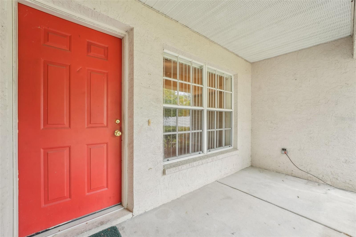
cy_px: 118
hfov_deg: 104.3
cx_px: 178
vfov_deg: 81.2
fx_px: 138
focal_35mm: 14
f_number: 8
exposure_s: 1/25
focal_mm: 14
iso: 400
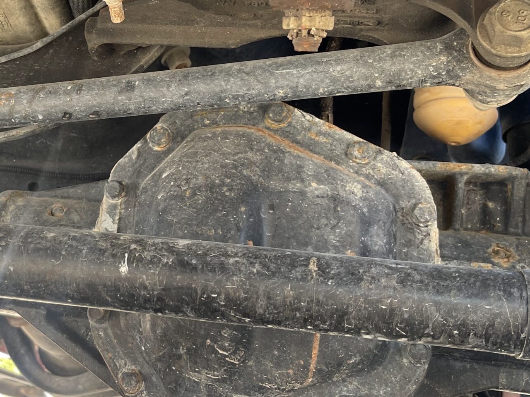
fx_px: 796
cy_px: 172
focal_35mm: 52
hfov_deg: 35.6
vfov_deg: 28.0
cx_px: 105
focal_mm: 5.1
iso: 80
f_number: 1.6
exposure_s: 1/121
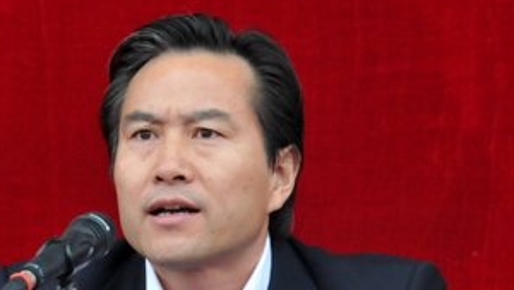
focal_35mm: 472
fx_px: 6435
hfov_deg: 4.6
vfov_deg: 2.6
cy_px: 204
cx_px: 197
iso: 1000
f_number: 6.3
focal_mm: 200
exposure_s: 1/160
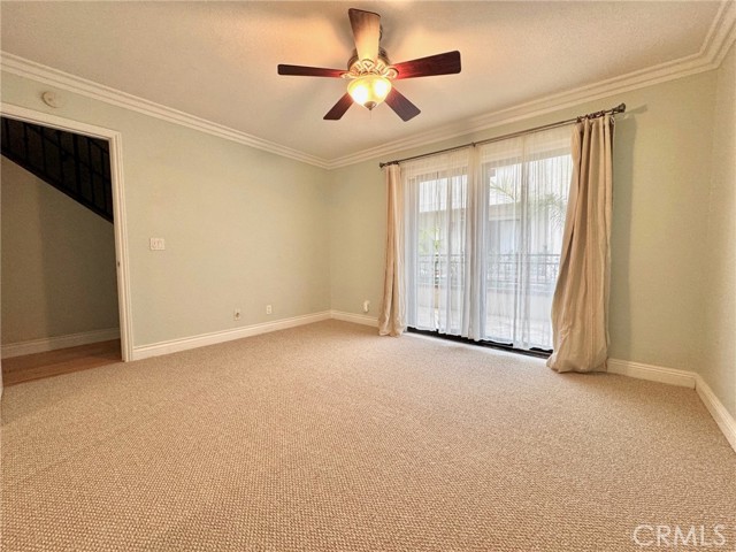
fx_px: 298
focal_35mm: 14
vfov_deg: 85.7
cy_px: 276
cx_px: 368
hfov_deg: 102.1
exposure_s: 1/120
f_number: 2.2
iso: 160
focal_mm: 2.22
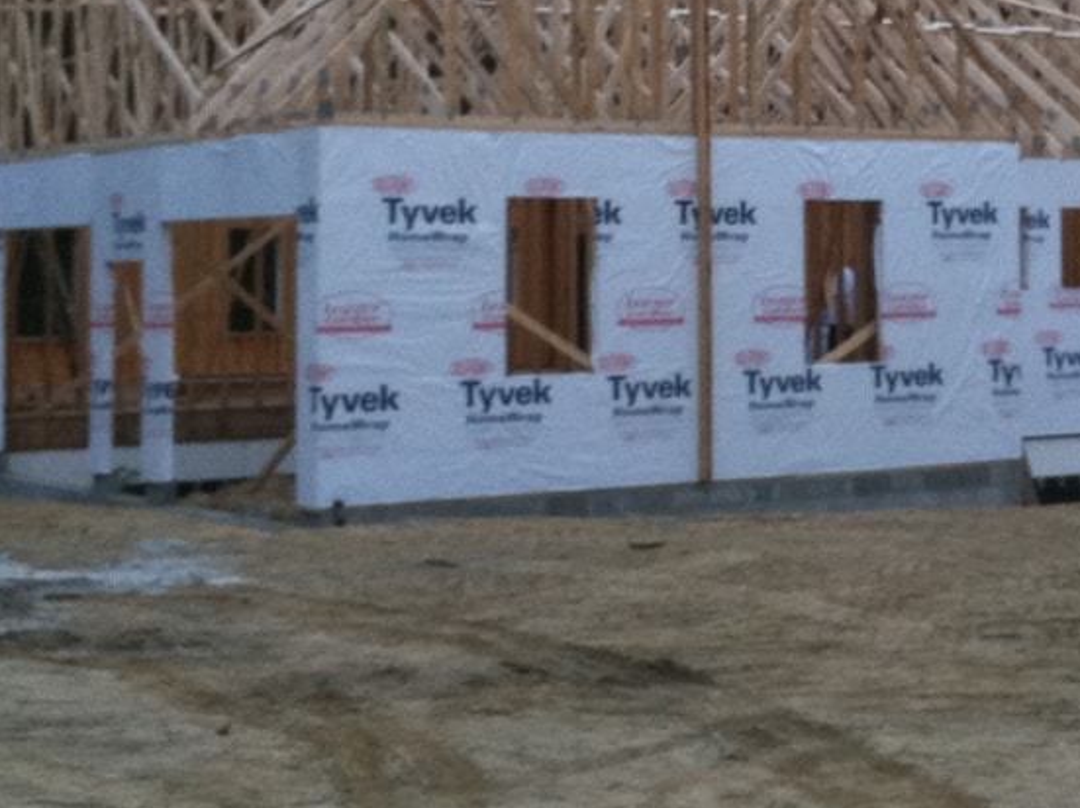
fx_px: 2649
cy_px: 110
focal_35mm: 85
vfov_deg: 17.1
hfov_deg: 22.9
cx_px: 775
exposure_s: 1/15
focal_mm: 3.85
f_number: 2.8
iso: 125
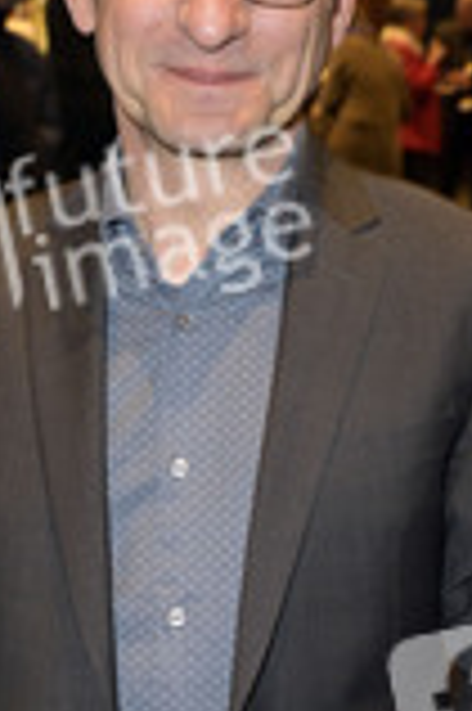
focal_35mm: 96
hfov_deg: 14.2
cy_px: 459
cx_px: 211
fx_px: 1892
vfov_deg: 21.2
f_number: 5
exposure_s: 1/60
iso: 2000
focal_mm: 38
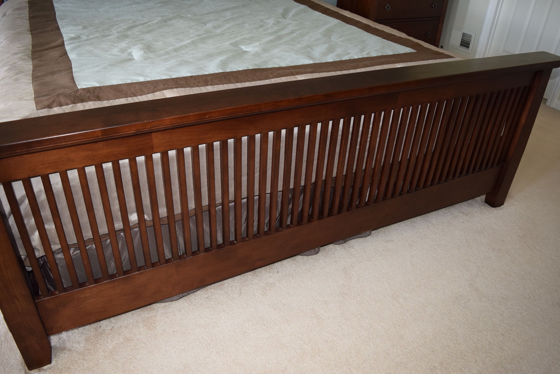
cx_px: 280
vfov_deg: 48.0
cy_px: 187
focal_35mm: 27
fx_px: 420
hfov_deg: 67.3
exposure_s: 1/60
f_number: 4
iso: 800
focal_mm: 18
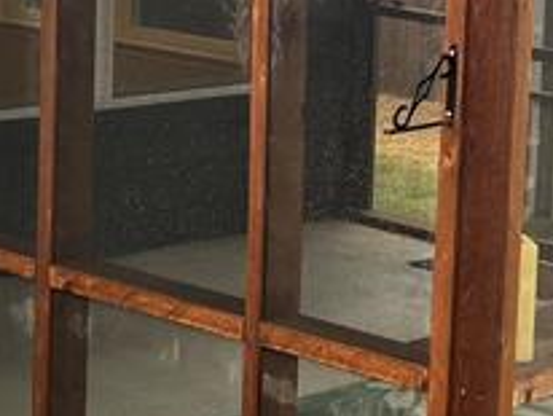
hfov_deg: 15.0
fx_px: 2063
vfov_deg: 11.5
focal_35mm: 129
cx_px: 534
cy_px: 59
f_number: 1.5
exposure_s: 1/121
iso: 50
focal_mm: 5.7
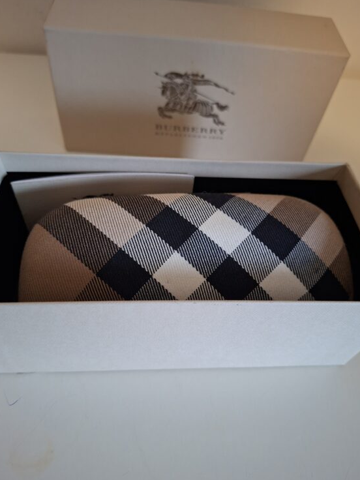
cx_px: 177
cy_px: 253
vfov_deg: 69.3
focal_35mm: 25
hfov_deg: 54.9
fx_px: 347
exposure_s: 1/24
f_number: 1.8
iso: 800
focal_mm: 5.54
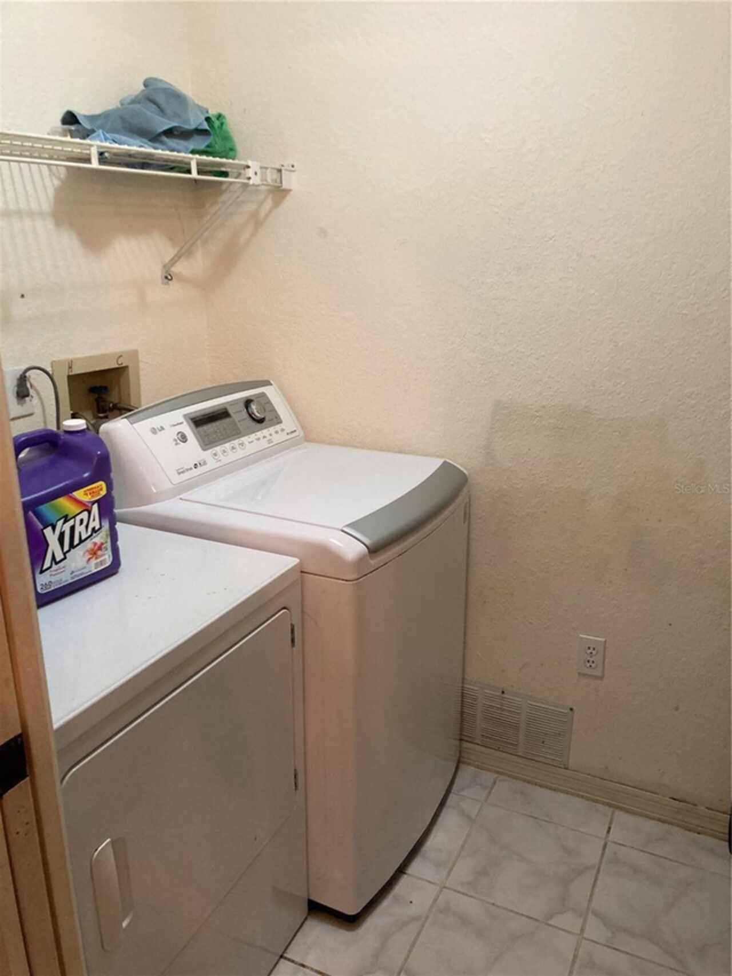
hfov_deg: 49.8
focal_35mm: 28
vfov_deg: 63.4
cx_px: 366
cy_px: 488
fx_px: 789
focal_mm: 3.99
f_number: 1.8
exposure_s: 1/60
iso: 200
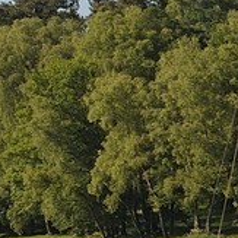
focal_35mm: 466
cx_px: 999
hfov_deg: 3.6
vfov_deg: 3.8
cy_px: 232
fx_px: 3625
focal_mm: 56
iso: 200
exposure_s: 1/160
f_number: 10
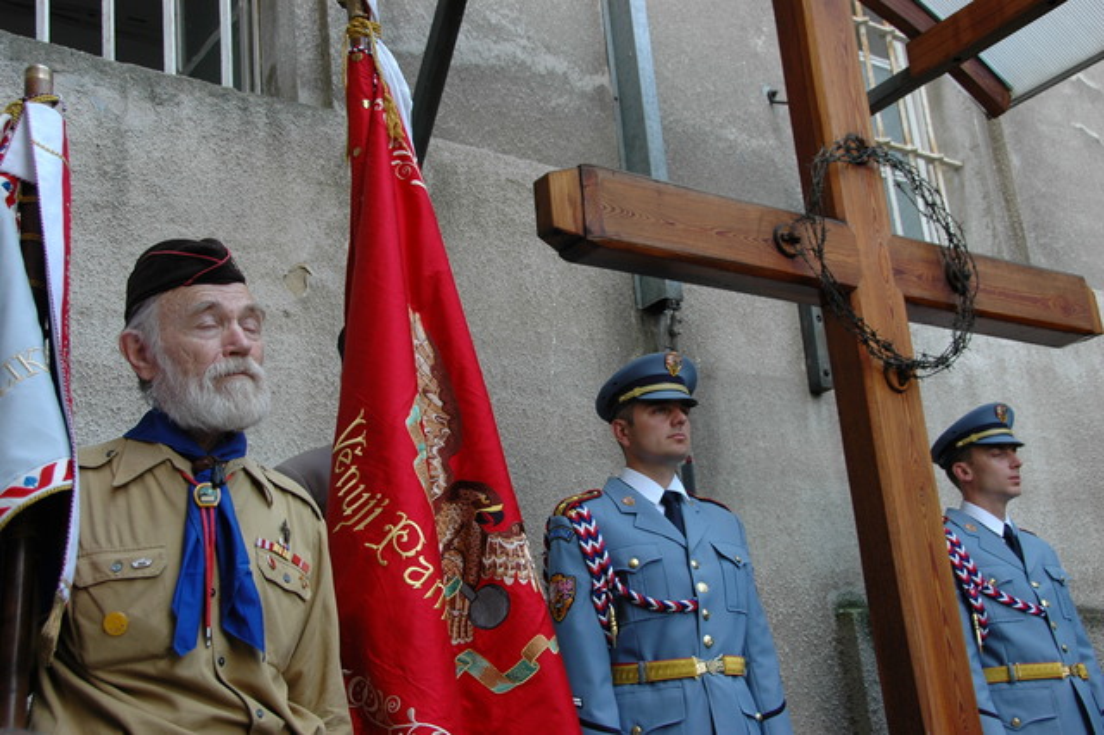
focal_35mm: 42
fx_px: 1287
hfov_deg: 46.4
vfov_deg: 31.9
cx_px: 552
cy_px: 368
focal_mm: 28
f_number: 5.6
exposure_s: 1/100
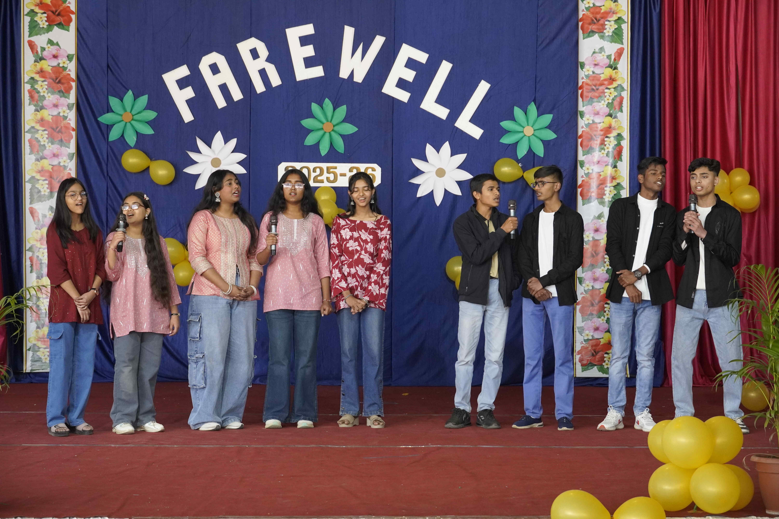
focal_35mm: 84
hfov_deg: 24.2
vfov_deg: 16.3
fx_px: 1818
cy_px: 260
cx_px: 390
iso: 2000
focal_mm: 56
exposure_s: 1/160
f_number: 5
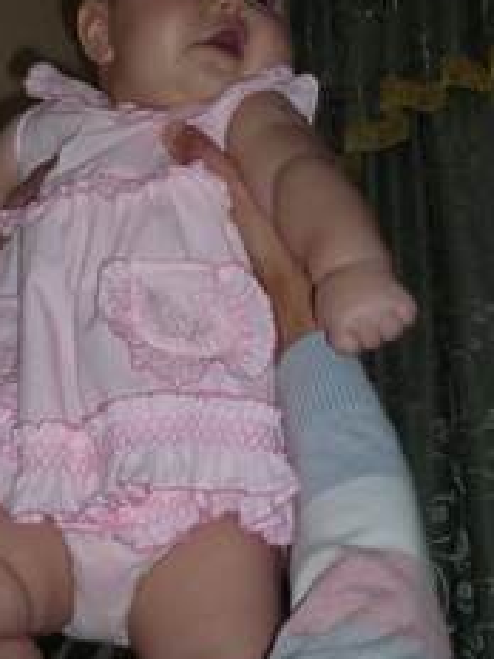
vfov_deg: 20.2
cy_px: 276
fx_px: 1846
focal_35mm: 97
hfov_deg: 15.2
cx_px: 179
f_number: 4.3
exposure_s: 1/40
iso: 100
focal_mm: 8.8
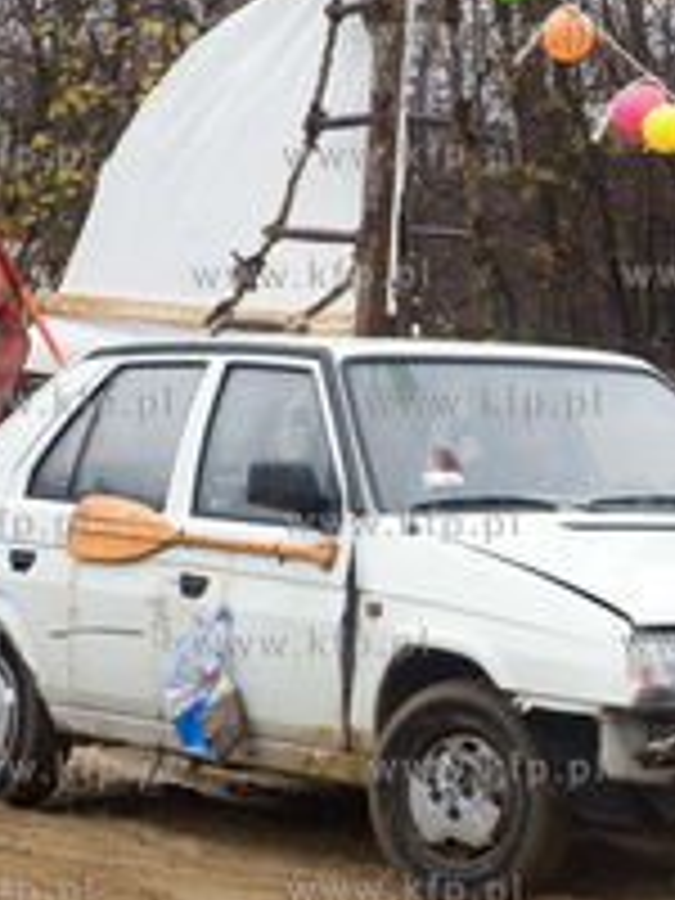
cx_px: 644
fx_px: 3900
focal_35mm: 150
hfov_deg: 9.8
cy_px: 459
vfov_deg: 13.2
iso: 640
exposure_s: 1/180
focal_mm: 52
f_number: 8
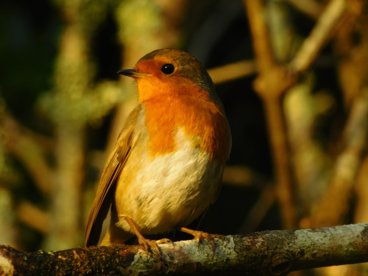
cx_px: 184
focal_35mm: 440
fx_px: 4678
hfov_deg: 4.5
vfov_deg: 3.4
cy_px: 138
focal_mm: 78.1
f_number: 5.9
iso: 140
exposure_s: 1/60
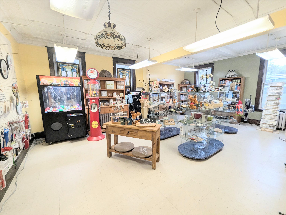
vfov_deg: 90.1
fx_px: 108
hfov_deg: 106.1
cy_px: 108
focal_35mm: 13
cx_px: 143
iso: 149
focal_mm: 1.95
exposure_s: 1/60
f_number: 2.2
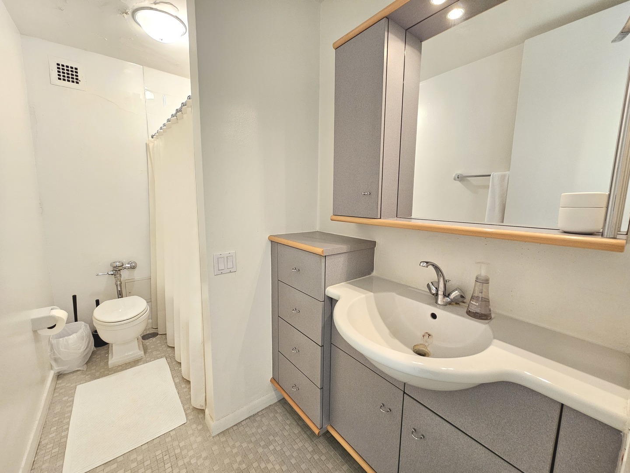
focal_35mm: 13
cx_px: 315
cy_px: 236
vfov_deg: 89.9
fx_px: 237
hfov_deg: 106.2
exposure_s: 1/60
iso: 320
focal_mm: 2.2
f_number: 2.2
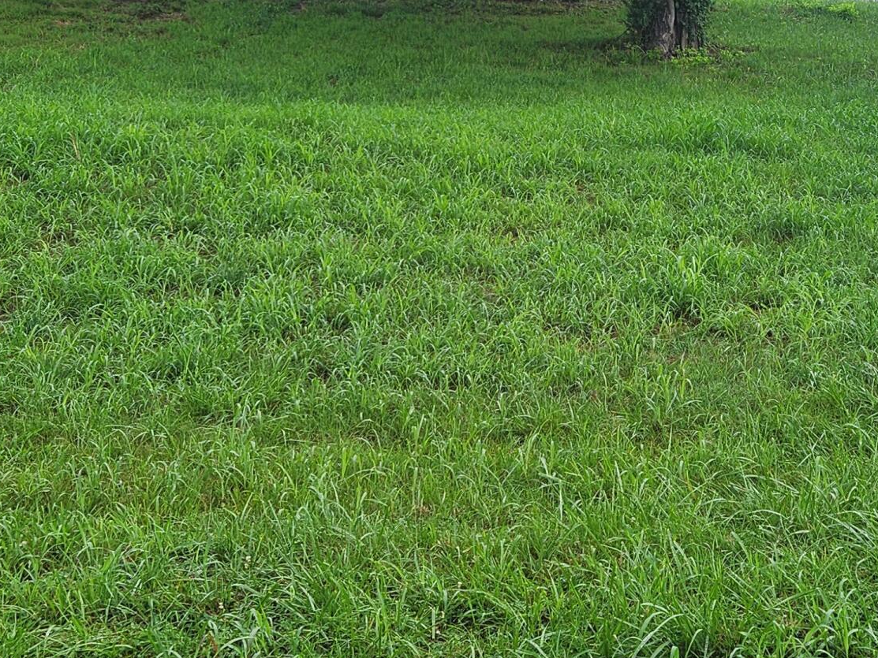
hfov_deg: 31.1
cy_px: 104
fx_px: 1573
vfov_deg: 23.2
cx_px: 517
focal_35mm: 62
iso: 20
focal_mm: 5.4
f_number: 1.8
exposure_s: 1/574
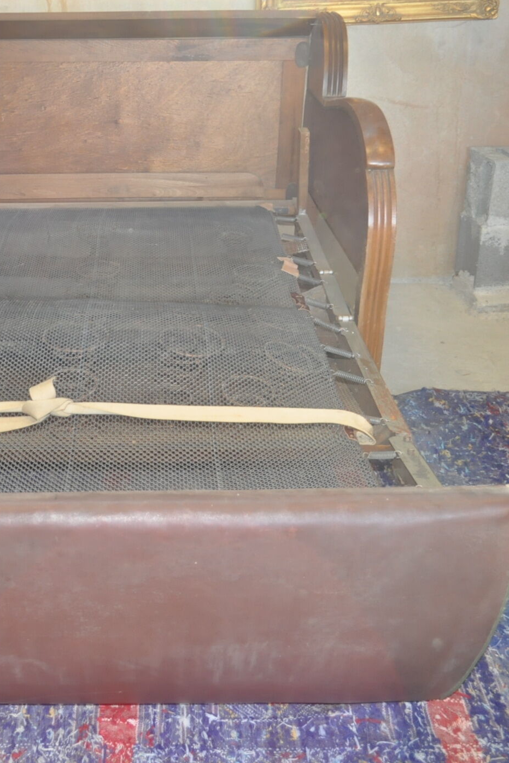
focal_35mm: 46
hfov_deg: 28.6
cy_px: 375
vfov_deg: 42.7
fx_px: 976
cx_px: 106
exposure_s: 1/60
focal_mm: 20
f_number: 3.8
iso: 800
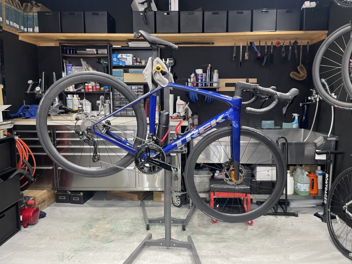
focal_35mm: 26
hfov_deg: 67.3
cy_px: 132
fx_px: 264
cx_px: 176
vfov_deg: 53.1
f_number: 1.6
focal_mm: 4.2
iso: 160
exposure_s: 1/50
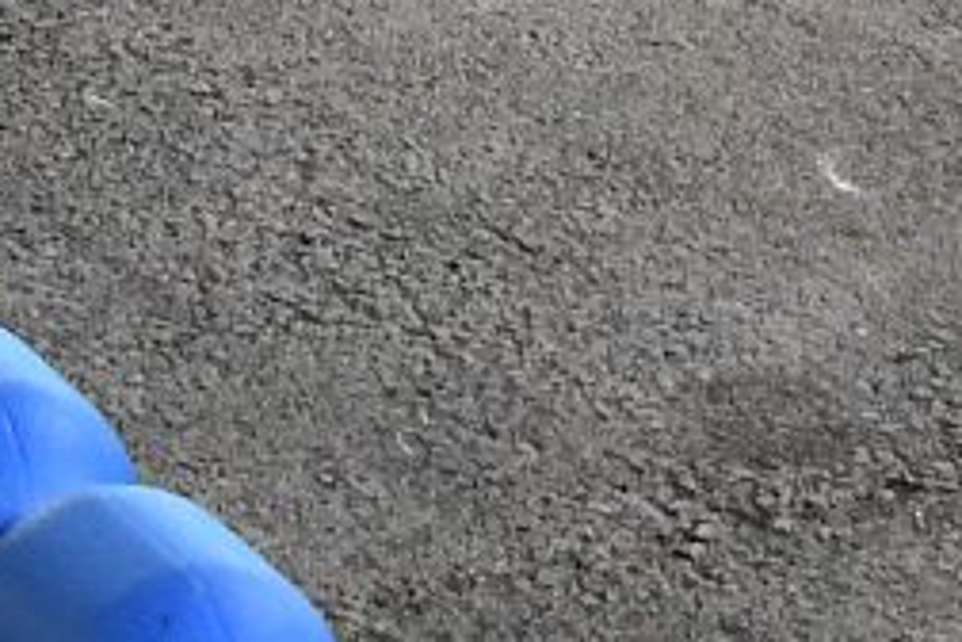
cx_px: 859
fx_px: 7134
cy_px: -1320
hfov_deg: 7.7
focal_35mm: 267
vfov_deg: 4.9
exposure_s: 1/160
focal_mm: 28
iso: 5000
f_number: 6.3
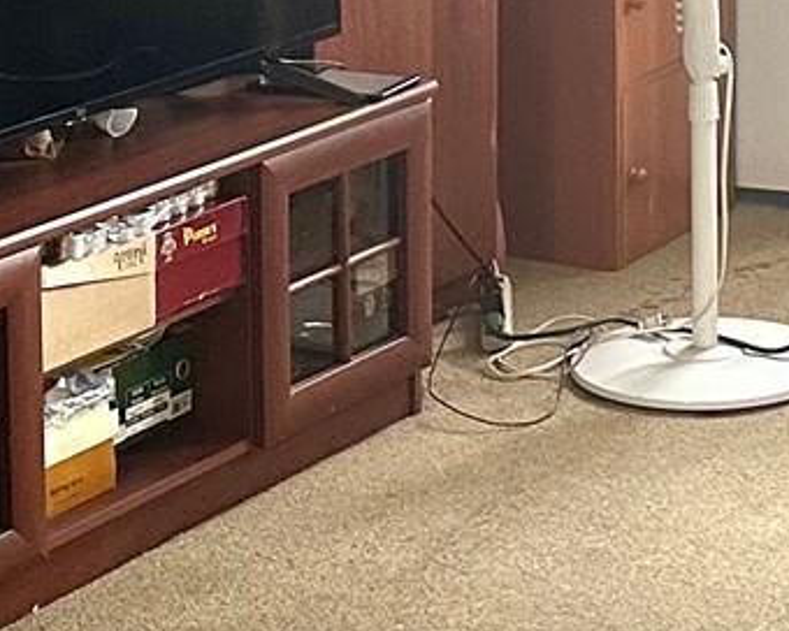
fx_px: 3293
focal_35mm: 141
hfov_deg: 13.2
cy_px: -46
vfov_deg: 10.8
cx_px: 1037
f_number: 1.78
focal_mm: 6.86
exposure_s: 1/65
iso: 250
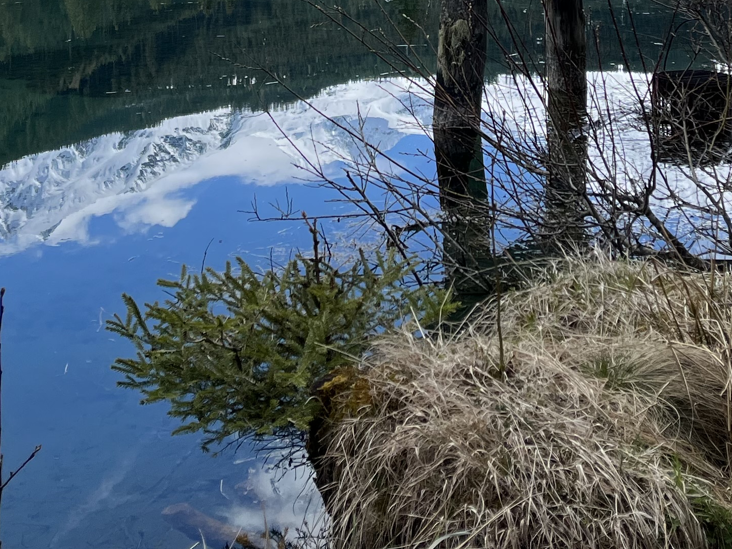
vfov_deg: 18.6
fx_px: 1544
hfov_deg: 26.7
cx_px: 349
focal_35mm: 73
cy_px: -190
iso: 50
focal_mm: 5.1
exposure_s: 1/3745
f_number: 1.6
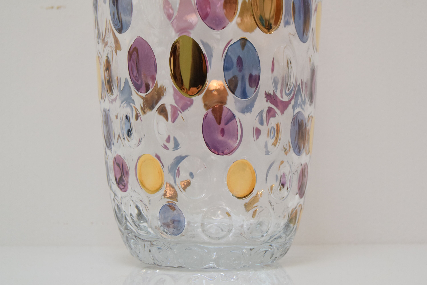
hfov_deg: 41.1
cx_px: 214
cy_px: 142
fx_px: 570
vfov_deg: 28.1
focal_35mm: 48
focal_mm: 32
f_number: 8
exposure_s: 1/250
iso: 1600
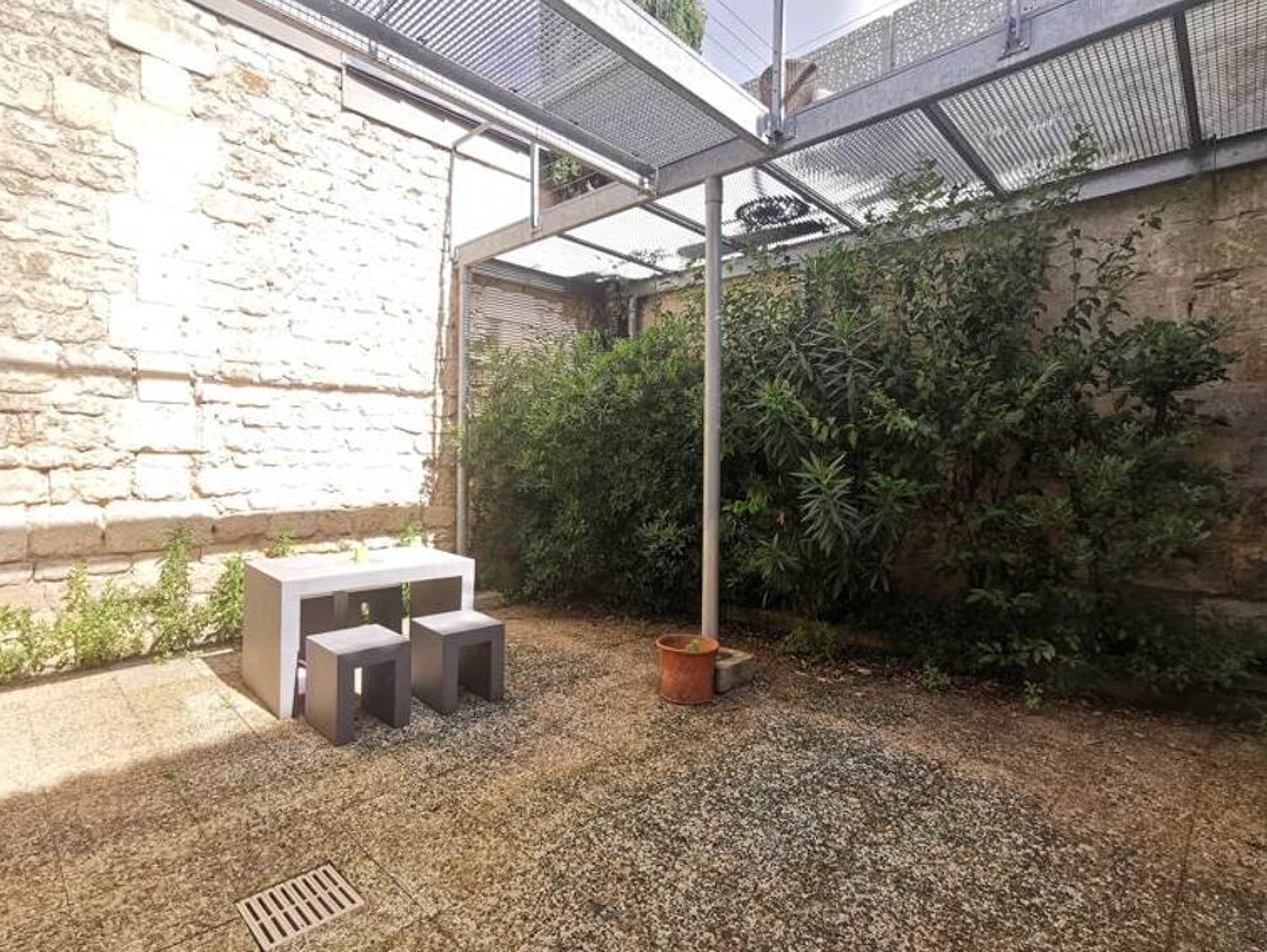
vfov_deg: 71.6
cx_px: 599
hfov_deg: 87.6
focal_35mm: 18
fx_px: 659
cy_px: 461
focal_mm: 2.26
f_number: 2.2
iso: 50
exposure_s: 1/146
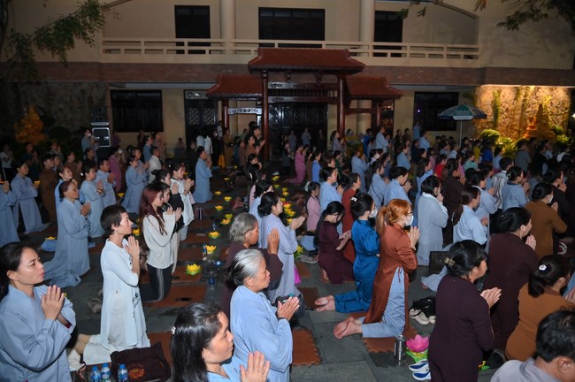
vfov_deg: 53.0
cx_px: 288
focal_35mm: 24
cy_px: 191
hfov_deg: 73.8
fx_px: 383
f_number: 4
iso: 1000
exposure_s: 1/125
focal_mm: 24
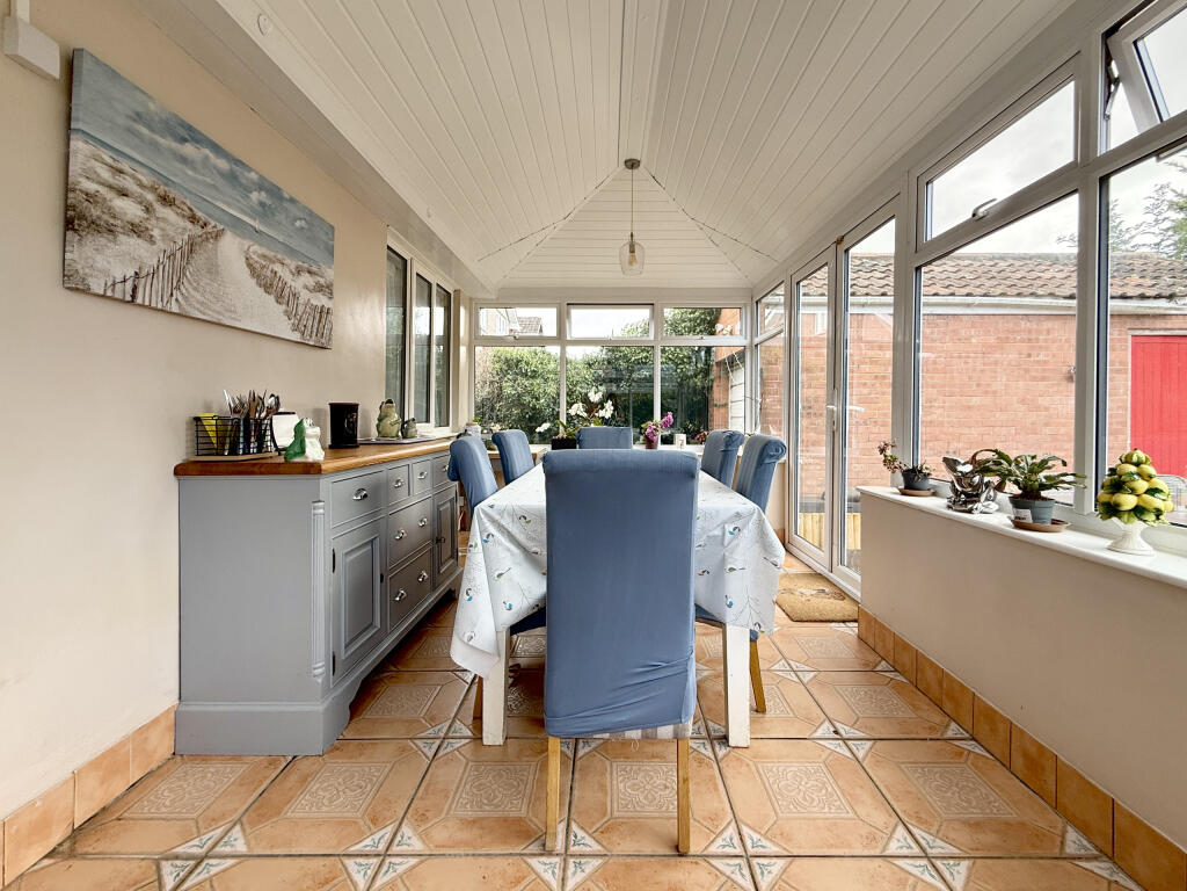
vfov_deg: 85.7
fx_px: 480
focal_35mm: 14
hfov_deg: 102.1
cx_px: 594
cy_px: 446
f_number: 2.2
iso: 64
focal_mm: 2.22
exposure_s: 1/173
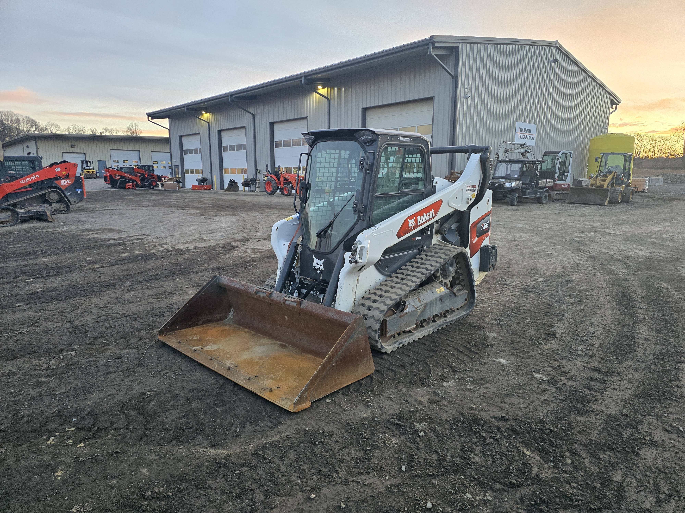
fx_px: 455
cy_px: 256
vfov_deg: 58.9
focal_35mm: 23
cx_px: 342
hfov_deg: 73.9
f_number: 1.7
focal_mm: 6.3
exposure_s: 1/180
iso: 200
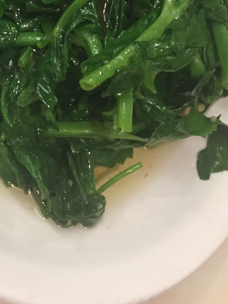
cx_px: 70
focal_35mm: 68
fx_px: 597
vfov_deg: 27.1
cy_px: 8
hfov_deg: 21.5
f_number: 2.2
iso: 200
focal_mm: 4.15
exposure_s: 1/30
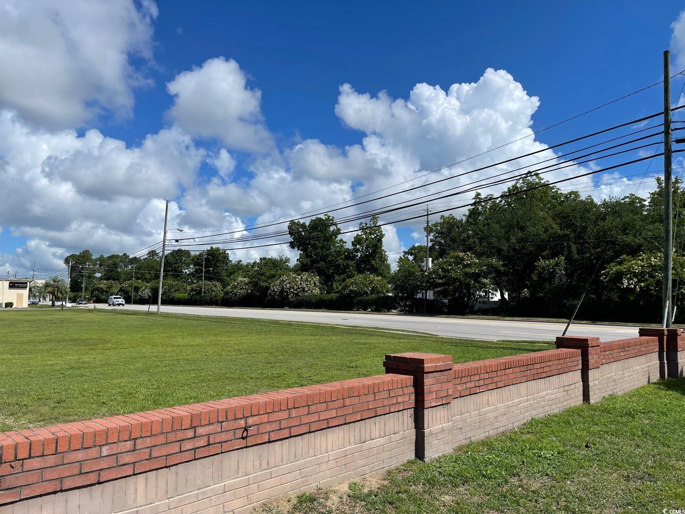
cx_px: 342
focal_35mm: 26
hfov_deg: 67.3
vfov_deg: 53.1
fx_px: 515
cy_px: 257
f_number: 1.6
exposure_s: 1/6250
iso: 32
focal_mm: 5.1
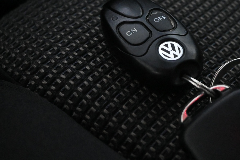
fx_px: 493
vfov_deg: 18.3
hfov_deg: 27.2
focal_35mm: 74
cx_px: 154
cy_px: 39
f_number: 4.5
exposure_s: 1/50
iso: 6400
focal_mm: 28
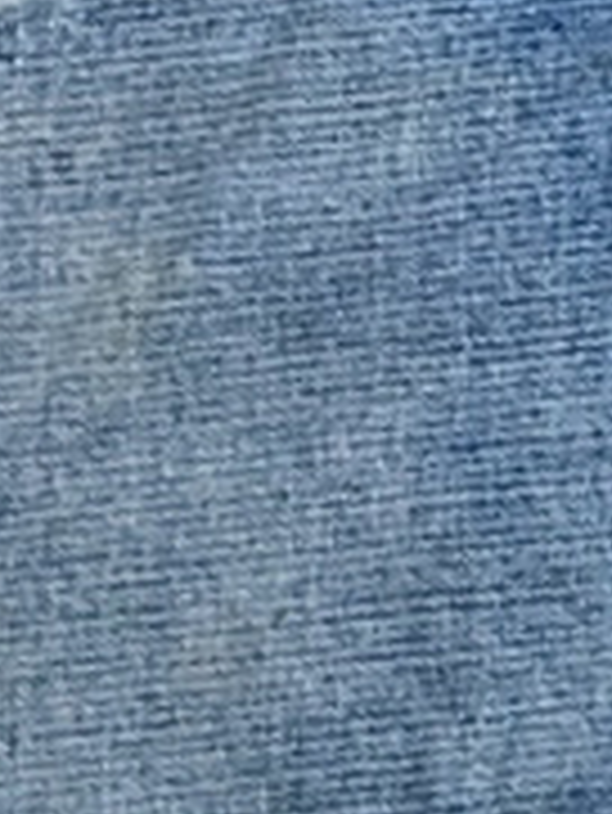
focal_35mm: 161
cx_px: 994
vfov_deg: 12.3
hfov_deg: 8.9
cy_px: 346
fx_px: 3791
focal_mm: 5.1
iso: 50
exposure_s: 1/100
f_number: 1.6
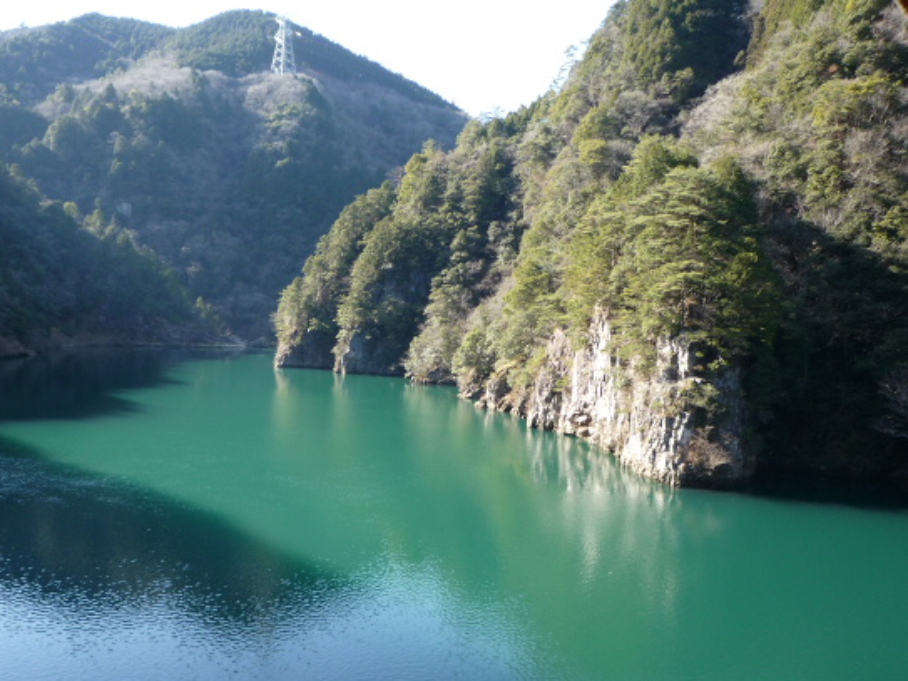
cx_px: 380
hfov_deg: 55.1
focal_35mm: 33
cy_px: 366
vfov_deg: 42.9
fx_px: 865
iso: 100
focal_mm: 4.9
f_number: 3.1
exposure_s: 1/200
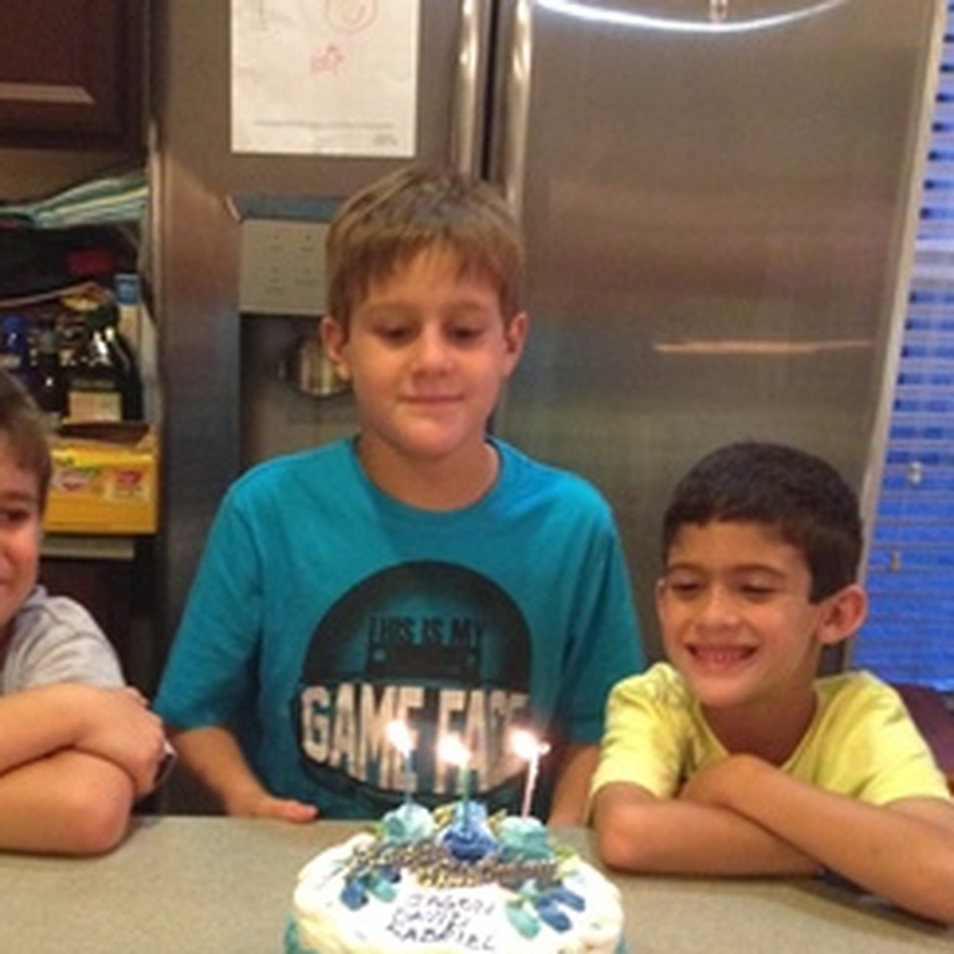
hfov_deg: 28.1
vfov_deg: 27.7
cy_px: 738
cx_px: 365
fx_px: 1902
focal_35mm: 61
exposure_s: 1/20
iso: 400
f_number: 2.4
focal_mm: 4.28
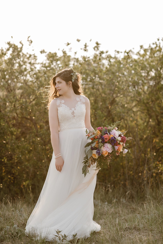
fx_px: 577
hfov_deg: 16.1
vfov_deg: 23.9
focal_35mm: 85
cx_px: 82
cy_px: 122
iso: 200
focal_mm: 85
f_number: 2.5
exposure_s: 1/1250
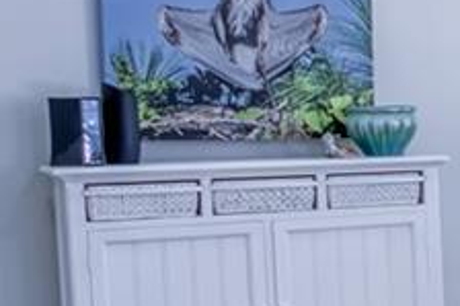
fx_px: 1366
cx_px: 1429
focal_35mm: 107
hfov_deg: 10.9
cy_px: 195
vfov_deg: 12.8
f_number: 8
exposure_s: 1/8
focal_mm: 10
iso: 100
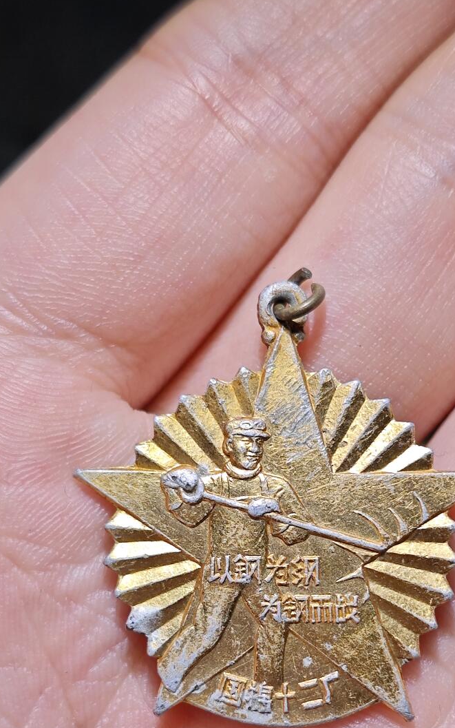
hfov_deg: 15.7
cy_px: 538
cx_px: 284
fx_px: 1646
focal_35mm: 83
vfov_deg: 24.7
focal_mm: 6.55
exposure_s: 1/3399
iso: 50
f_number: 1.6
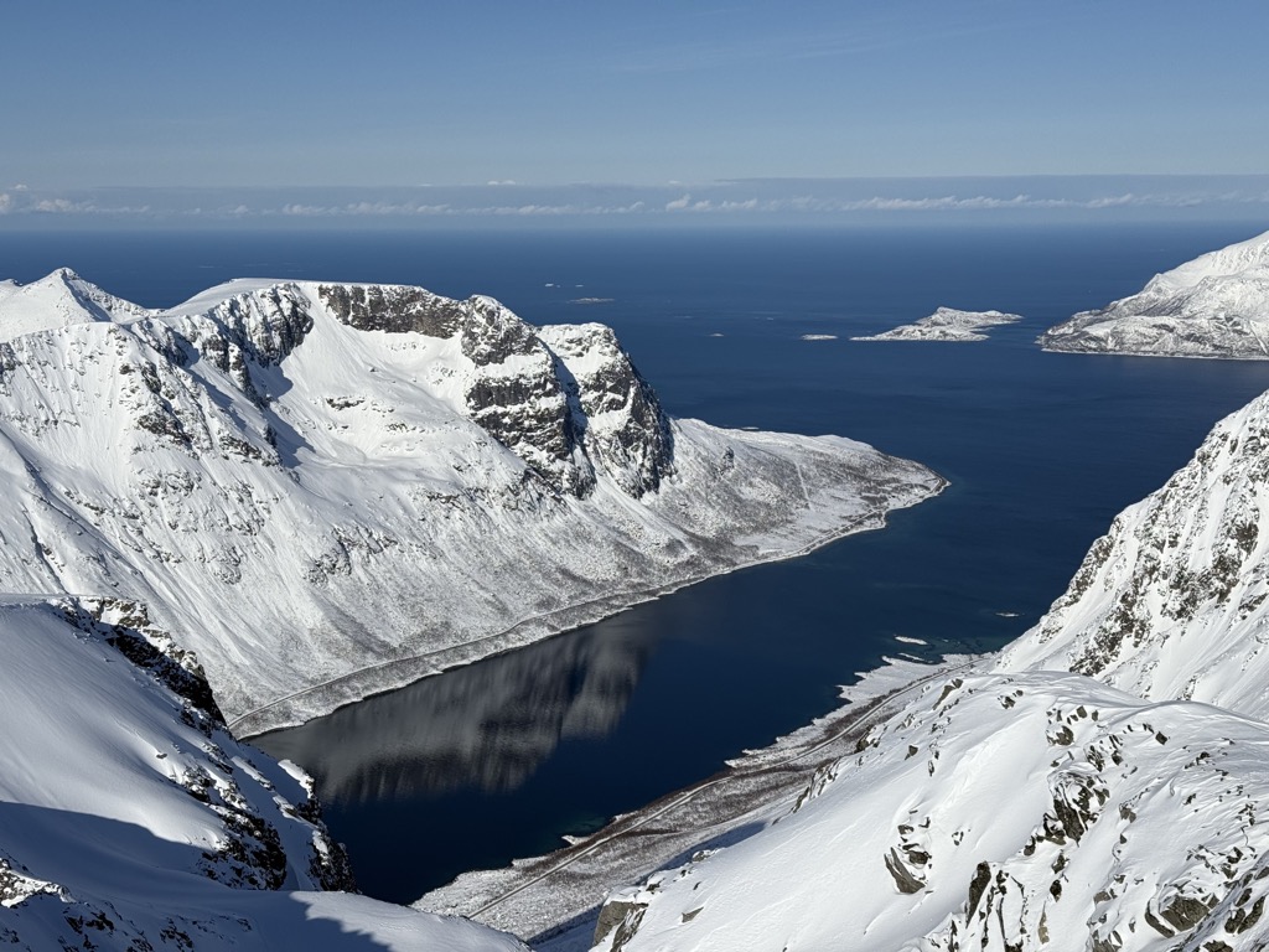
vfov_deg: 30.3
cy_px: 476
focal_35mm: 48
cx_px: 634
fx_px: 1760
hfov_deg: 39.7
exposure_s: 1/11364
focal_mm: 6.76
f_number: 1.78
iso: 50
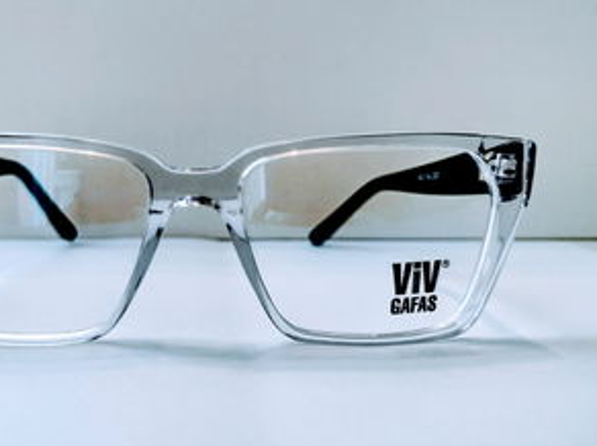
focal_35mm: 37
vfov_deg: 38.5
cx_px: 204
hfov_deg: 49.4
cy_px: 191
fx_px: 637
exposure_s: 1/275
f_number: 1.7
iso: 100
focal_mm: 4.71
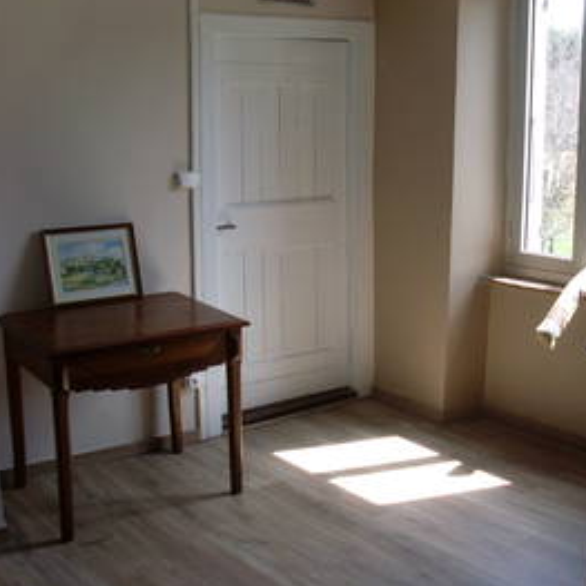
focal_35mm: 46
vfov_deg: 36.8
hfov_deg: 36.4
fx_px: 881
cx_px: 390
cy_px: 290
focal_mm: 6.3
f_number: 3
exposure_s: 1/125
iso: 80
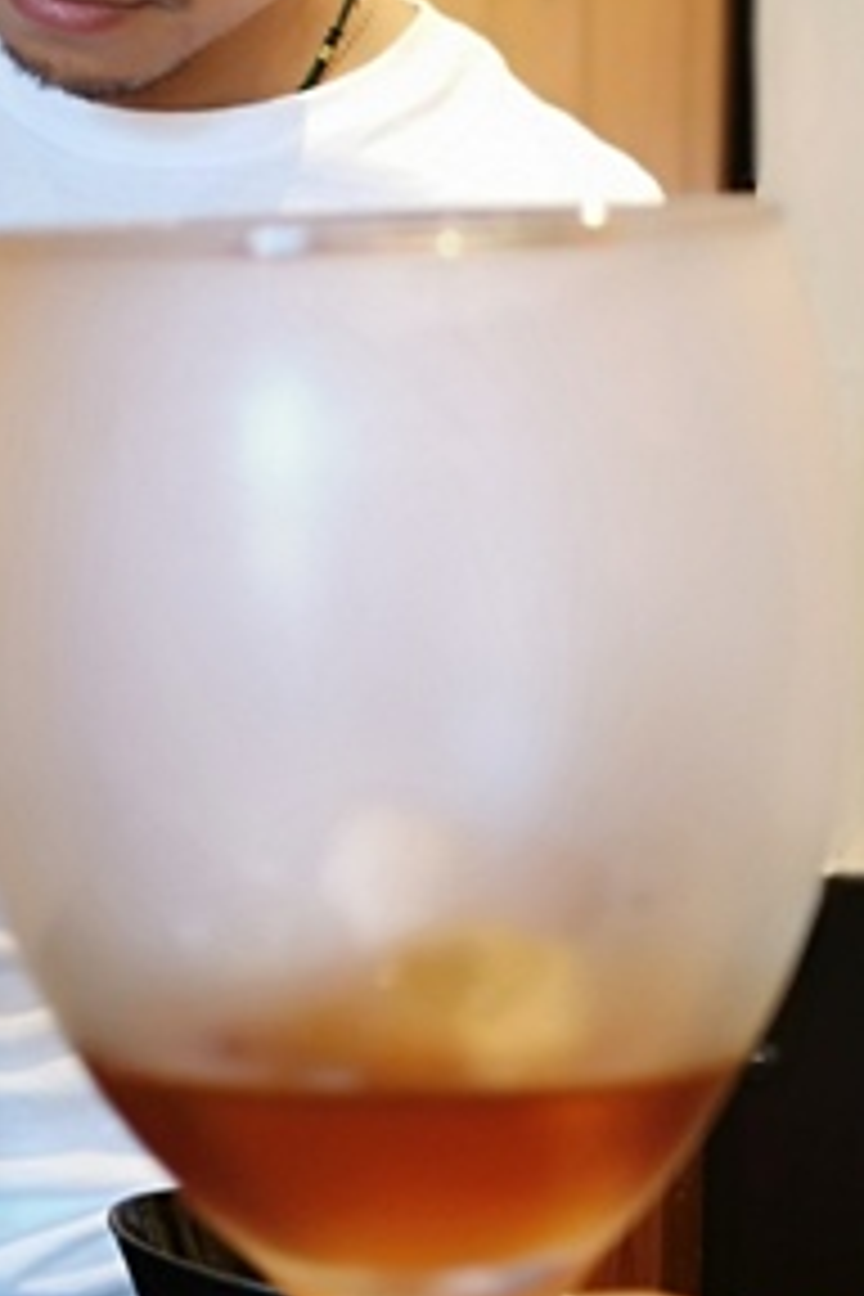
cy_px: 702
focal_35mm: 78
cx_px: 621
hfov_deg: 17.4
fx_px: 2808
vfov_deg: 26.0
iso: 160
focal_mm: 3.95
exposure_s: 1/40
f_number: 1.8
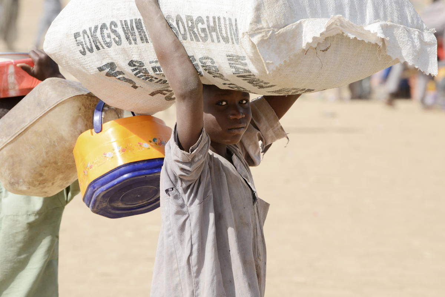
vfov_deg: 6.9
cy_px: 148
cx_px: 222
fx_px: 2473
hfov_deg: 10.3
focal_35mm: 200
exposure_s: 1/1250
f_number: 9
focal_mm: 200
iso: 800
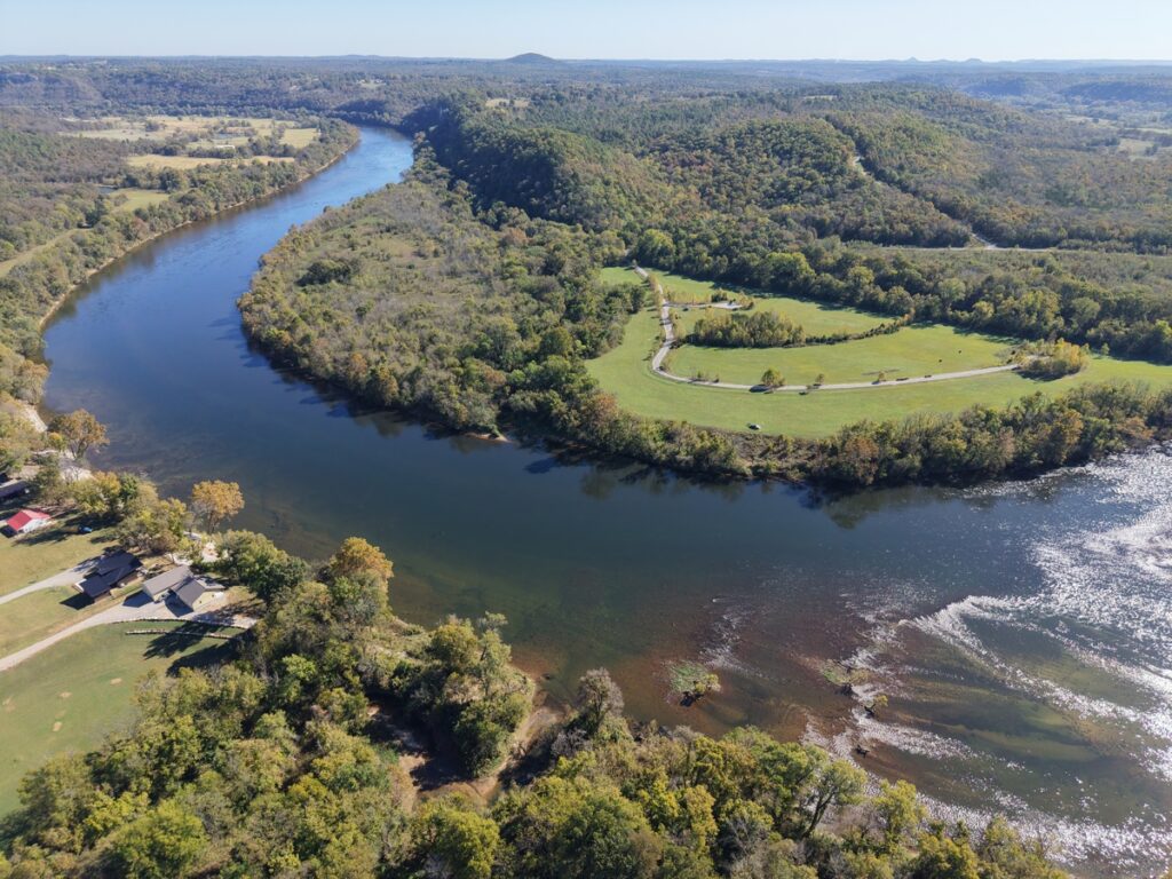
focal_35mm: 24
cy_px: 440
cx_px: 586
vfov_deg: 56.8
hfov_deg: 71.6
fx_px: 813
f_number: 1.8
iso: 350
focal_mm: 8.67
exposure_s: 1/4000
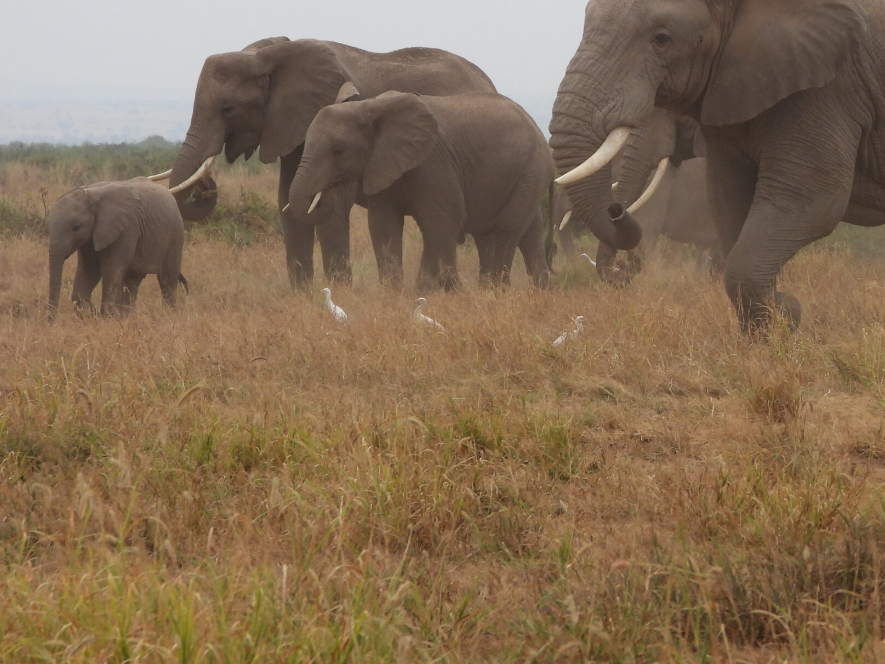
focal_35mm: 317
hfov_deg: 6.2
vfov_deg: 4.7
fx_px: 8104
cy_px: 177
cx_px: 644
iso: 100
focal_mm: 35.9
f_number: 4.5
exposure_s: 1/640
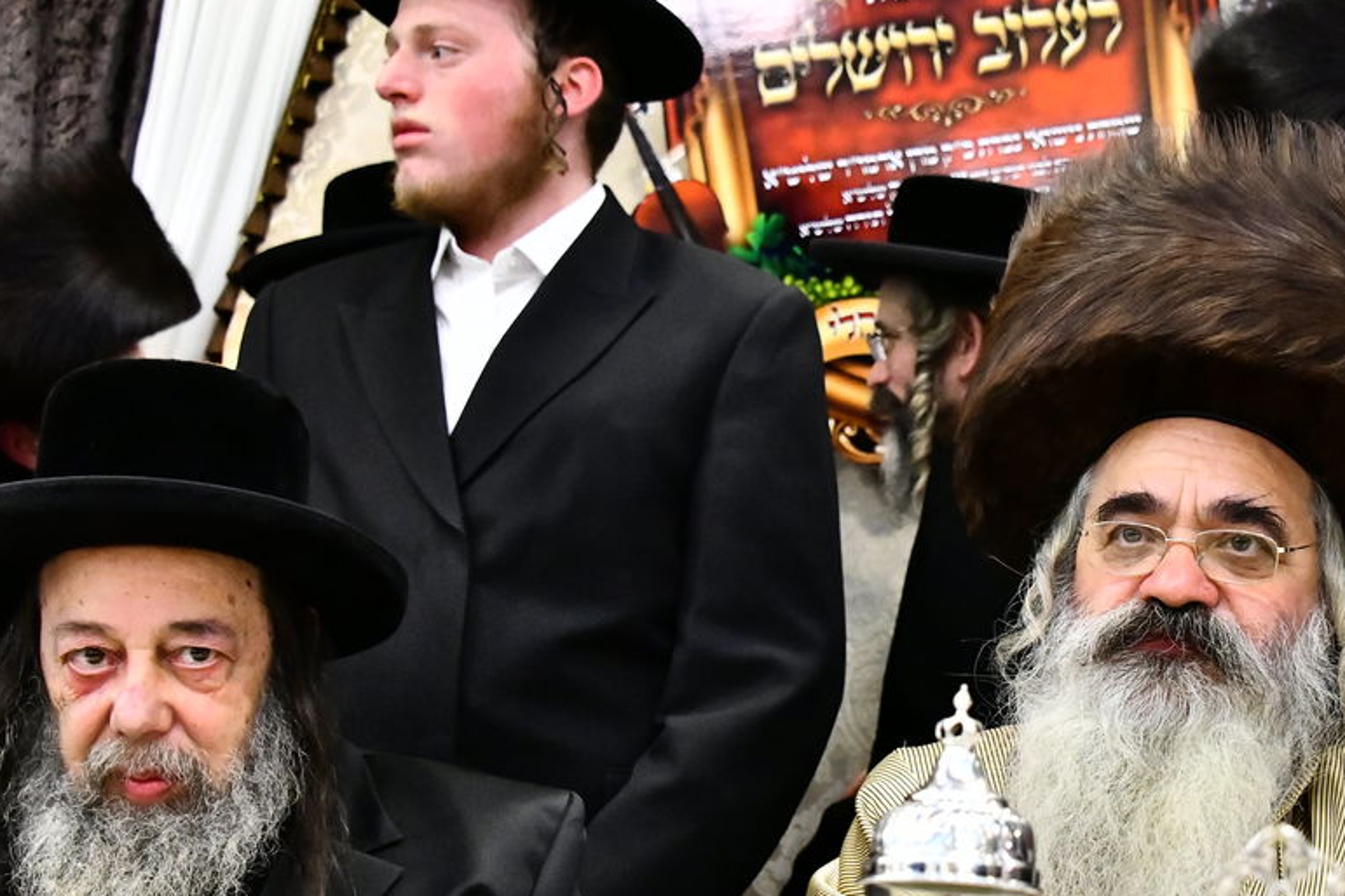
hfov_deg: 28.6
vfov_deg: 19.7
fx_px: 2578
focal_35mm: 69
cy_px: 531
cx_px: 1071
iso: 5000
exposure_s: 1/160
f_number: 5.6
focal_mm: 38
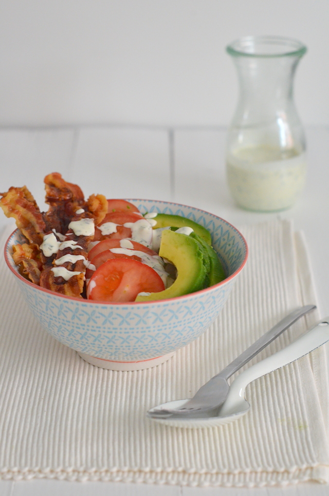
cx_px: 164
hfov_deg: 18.1
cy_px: 248
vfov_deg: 27.0
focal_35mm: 75
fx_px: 1032
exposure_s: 1/60
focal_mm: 50
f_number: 4
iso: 1600
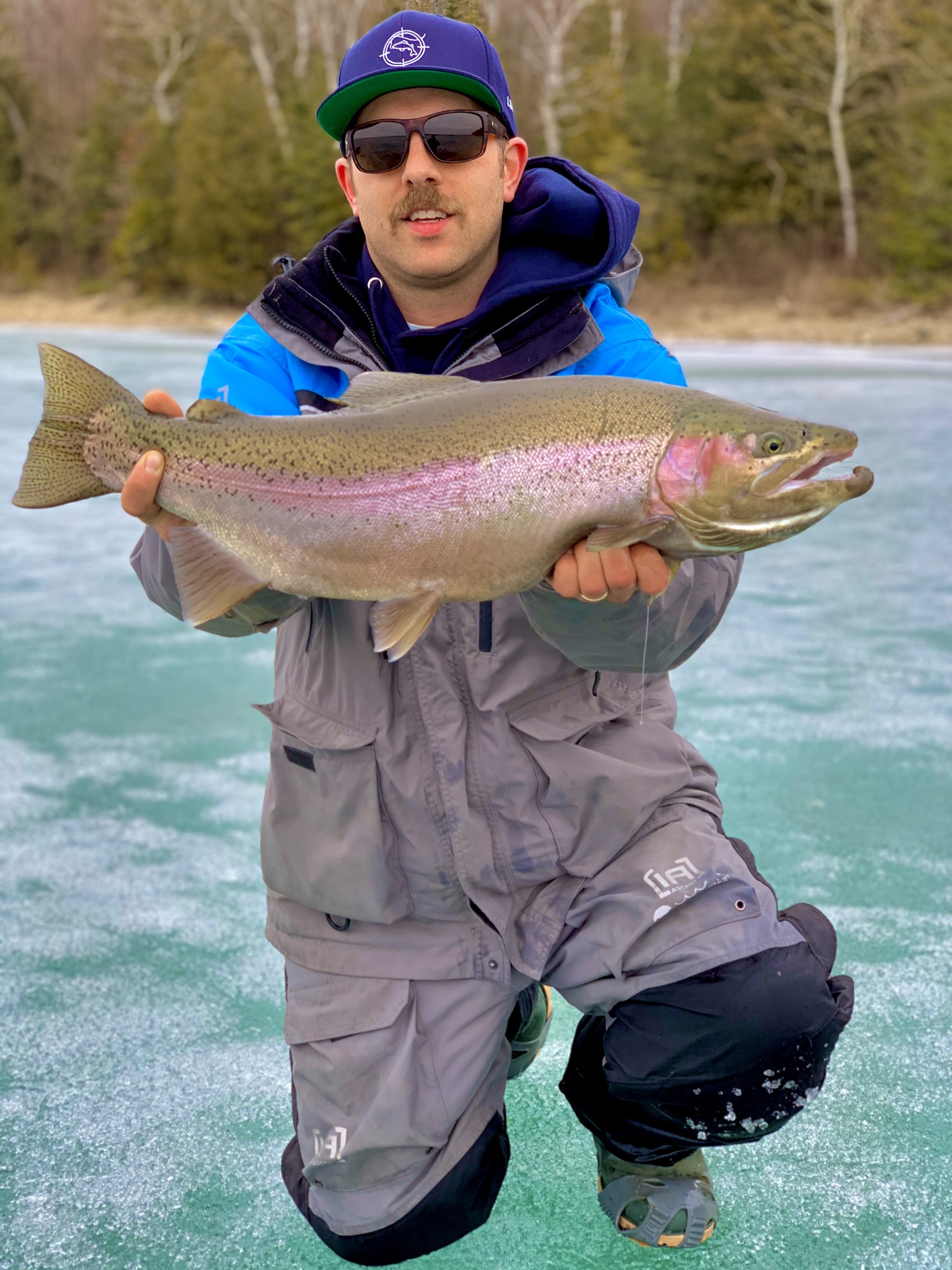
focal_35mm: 52
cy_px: 635
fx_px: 1907
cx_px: 476
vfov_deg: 36.8
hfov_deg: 28.0
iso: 20
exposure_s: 1/122
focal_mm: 6
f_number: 2.4
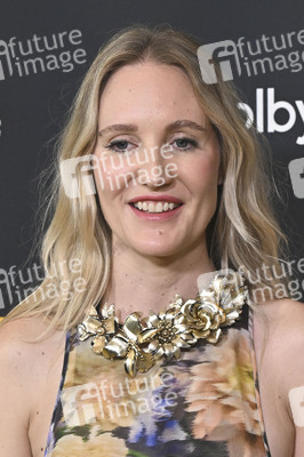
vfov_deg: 19.8
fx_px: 1307
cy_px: 228
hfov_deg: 13.3
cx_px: 152
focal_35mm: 103
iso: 2000
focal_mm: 69
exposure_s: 1/320
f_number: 6.3
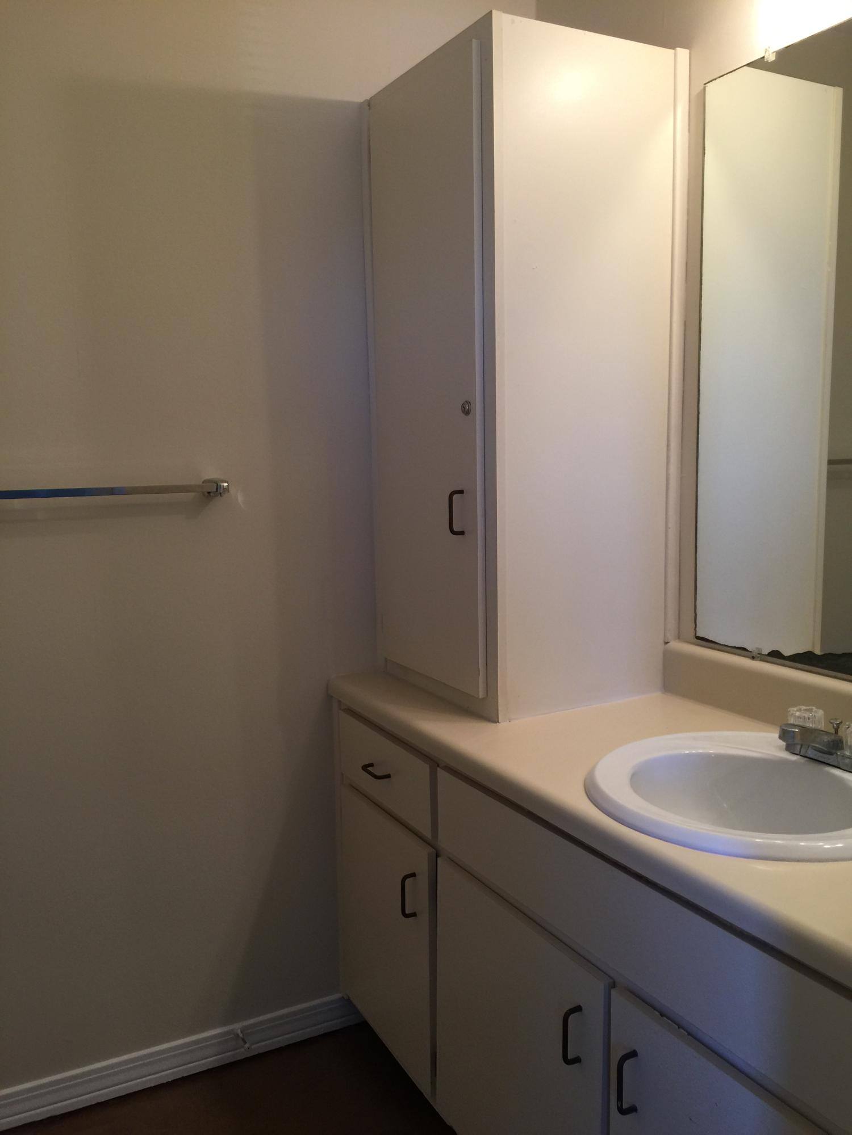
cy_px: 568
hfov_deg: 48.2
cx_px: 426
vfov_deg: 61.7
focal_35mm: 29
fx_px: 952
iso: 32
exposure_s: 1/30
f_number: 2.2
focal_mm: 4.15
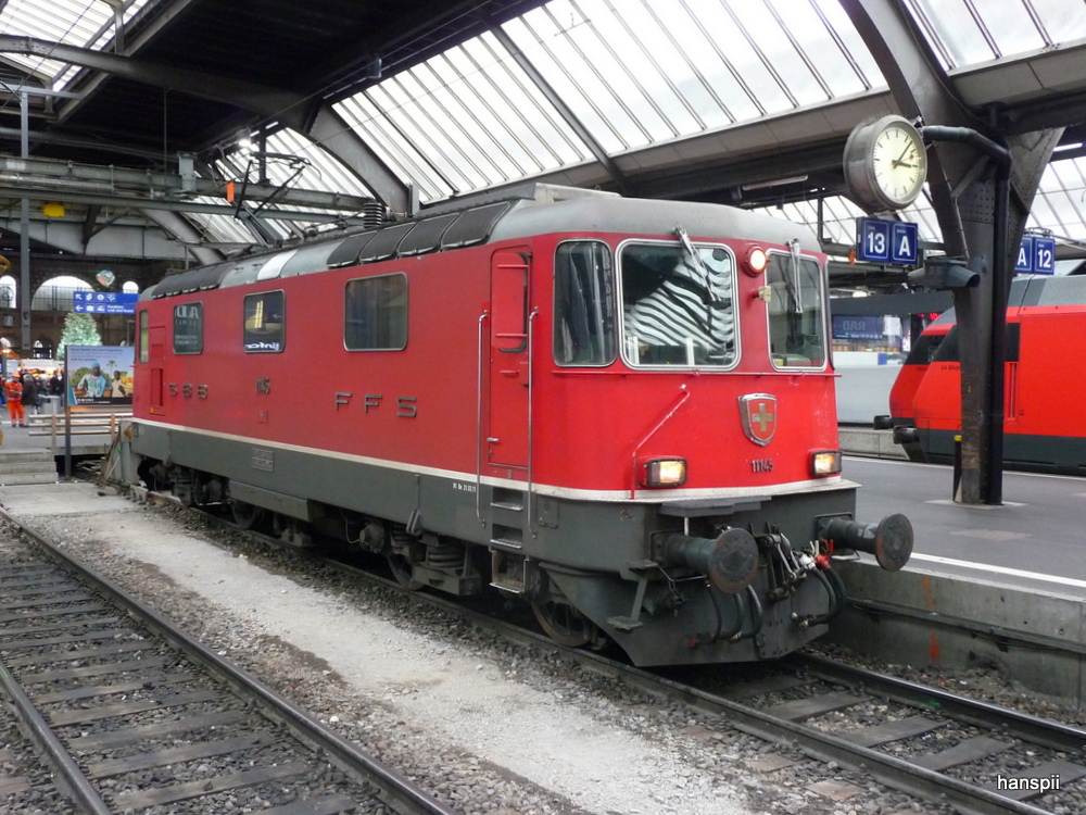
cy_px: 408
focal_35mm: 34
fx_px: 1067
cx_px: 543
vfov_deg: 41.8
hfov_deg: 54.0
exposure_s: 1/20
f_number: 3.6
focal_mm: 5.6
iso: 400
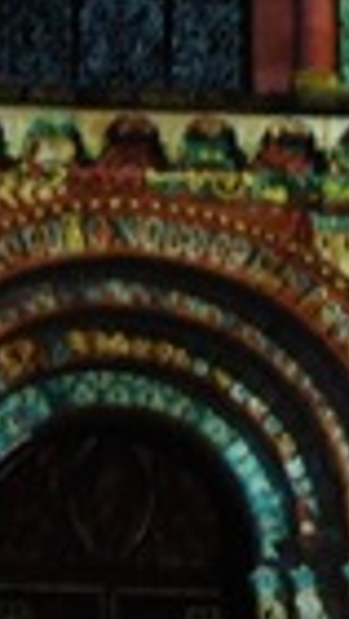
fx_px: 2331
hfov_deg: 8.6
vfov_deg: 14.9
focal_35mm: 142
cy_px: 20
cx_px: 102
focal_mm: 28
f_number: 4
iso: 400
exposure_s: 1/5
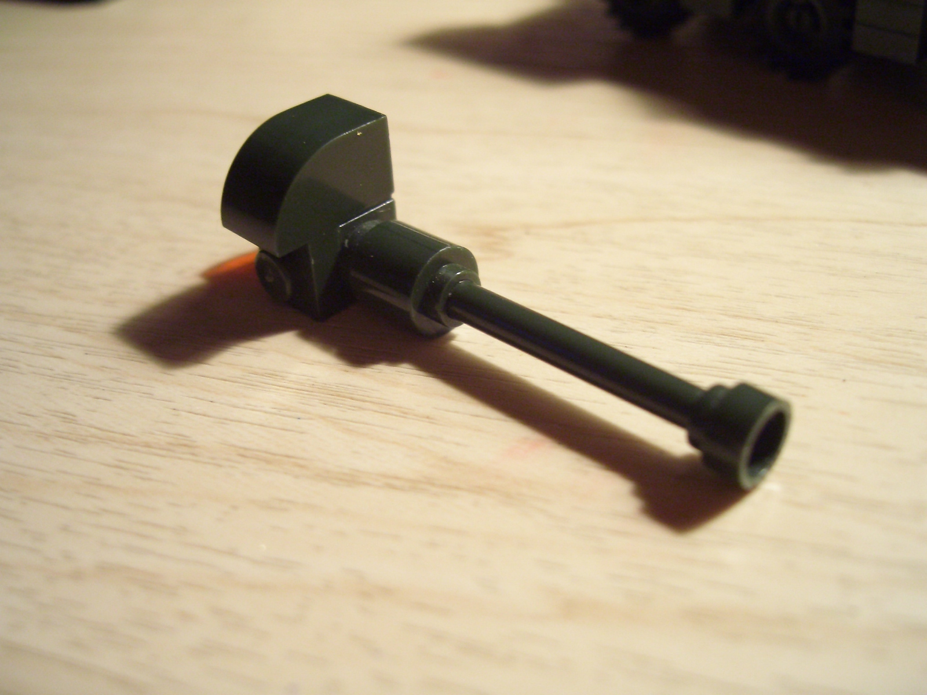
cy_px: 348
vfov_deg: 36.8
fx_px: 1044
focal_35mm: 39
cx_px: 464
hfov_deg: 47.9
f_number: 2.8
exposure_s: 1/40
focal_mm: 8
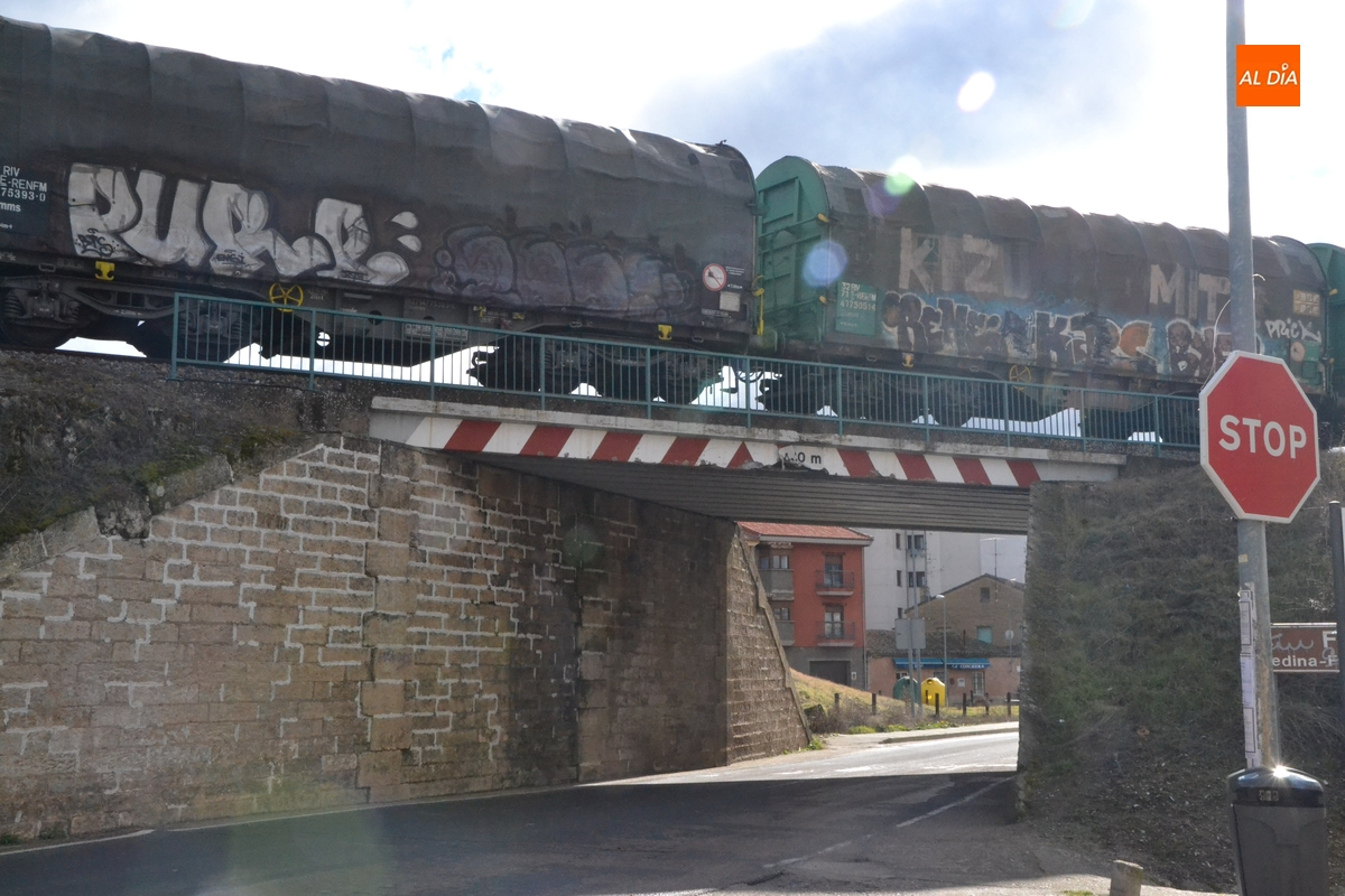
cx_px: 672
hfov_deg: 46.4
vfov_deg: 31.9
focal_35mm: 42
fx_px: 1569
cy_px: 448
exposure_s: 1/1250
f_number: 18
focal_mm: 28
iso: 3200
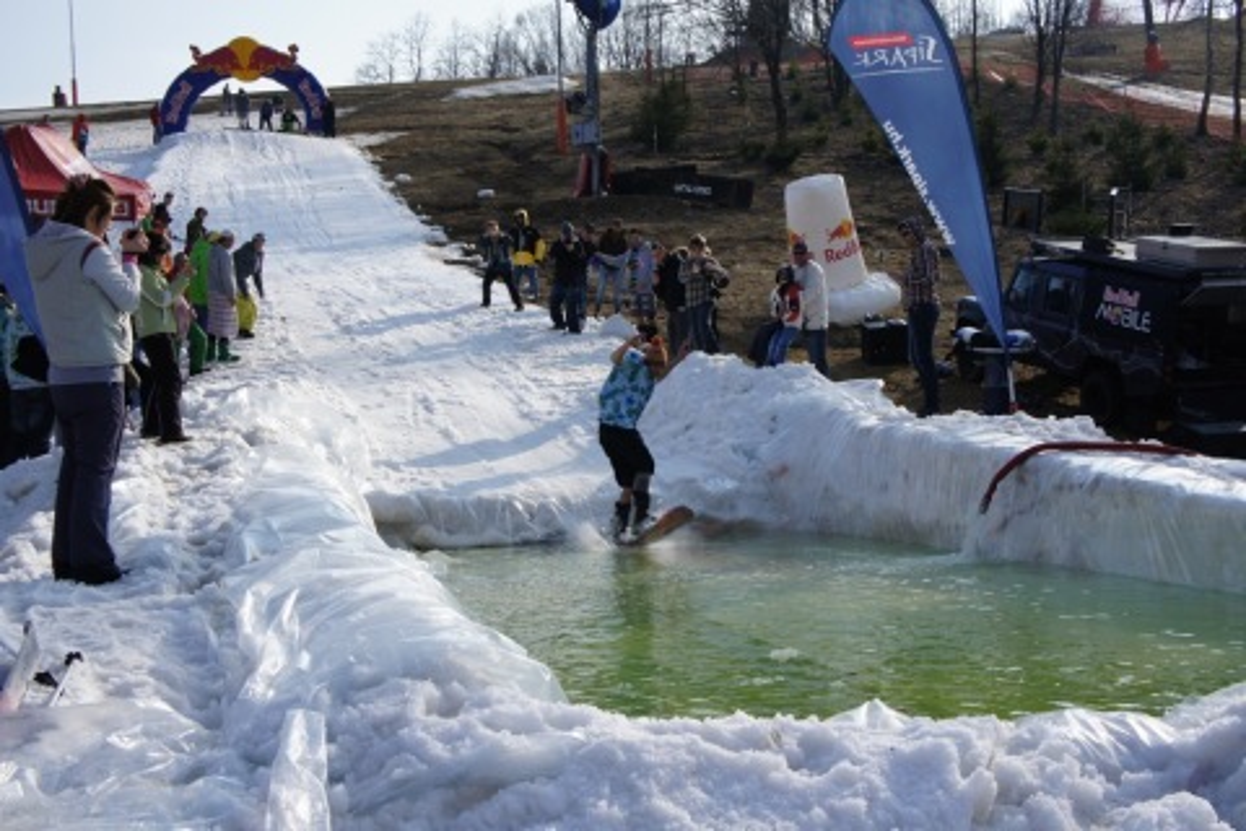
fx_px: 1609
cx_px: 623
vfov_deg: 28.9
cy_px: 416
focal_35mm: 46
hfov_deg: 42.3
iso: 200
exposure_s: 1/250
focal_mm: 31
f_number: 13
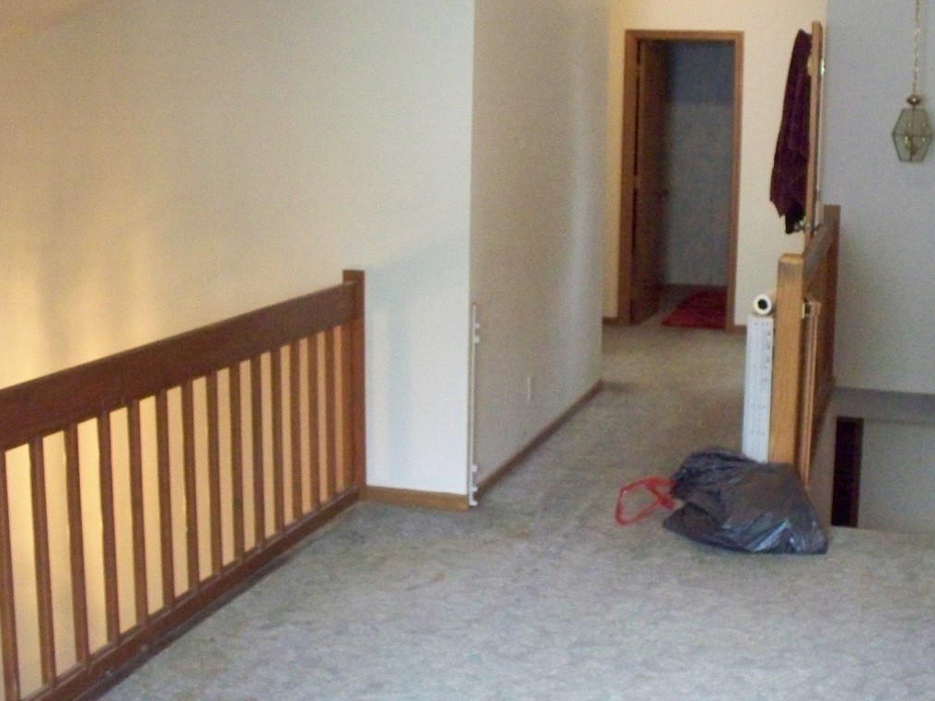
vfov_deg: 28.5
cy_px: 285
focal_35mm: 51
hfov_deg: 37.4
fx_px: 1378
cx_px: 553
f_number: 2.8
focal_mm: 7.54
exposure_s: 1/60
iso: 1000
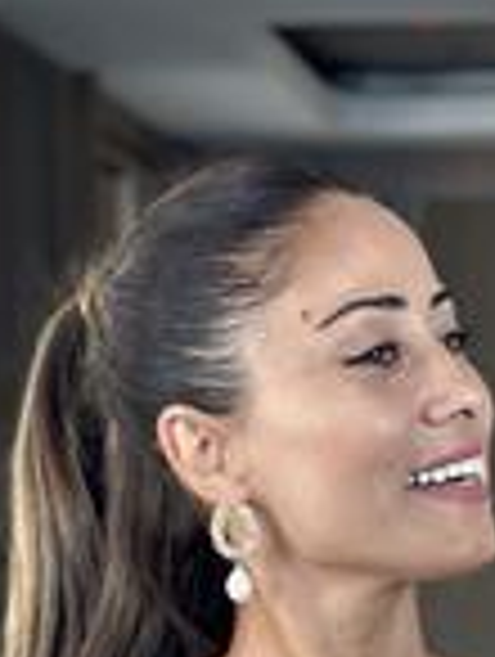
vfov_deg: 11.3
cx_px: 400
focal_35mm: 166
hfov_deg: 8.9
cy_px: 1053
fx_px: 3156
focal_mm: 6.86
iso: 160
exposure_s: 1/60
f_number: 1.78
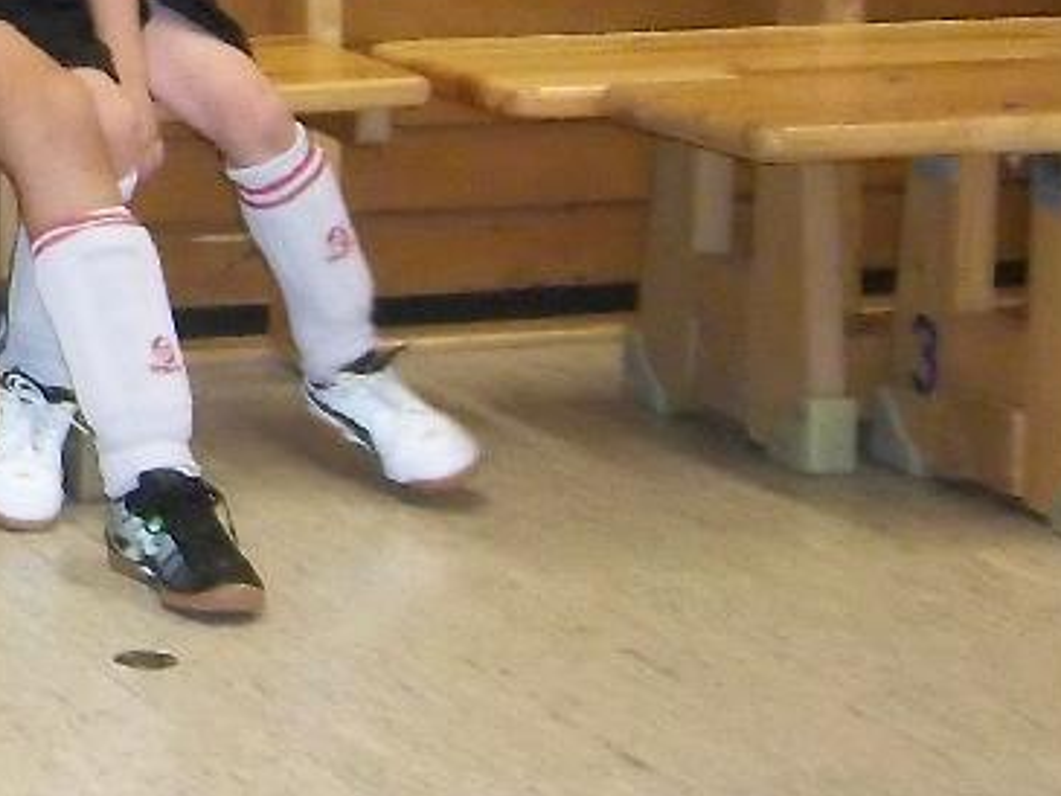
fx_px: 4231
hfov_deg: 12.9
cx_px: -855
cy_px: -235
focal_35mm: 138
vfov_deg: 10.5
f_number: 3.8
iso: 400
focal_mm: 6.2
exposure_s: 1/40
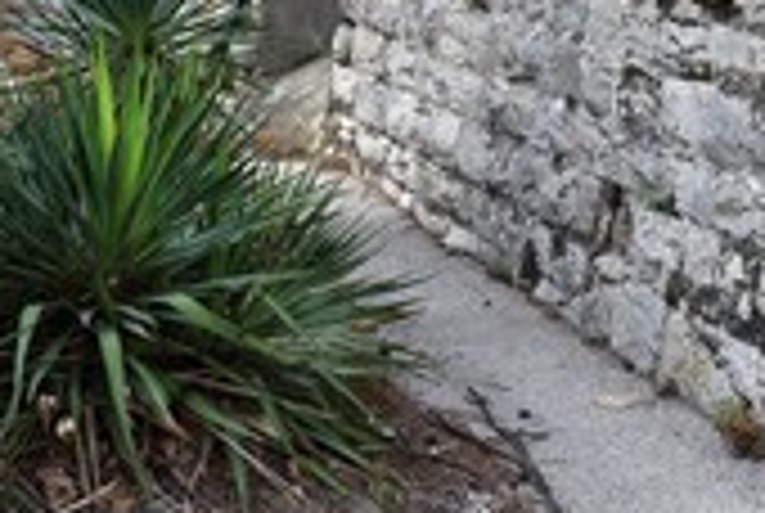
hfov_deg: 17.7
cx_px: 864
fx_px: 2363
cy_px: -27
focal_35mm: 111
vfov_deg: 12.2
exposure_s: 1/80
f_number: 13
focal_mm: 45
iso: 200
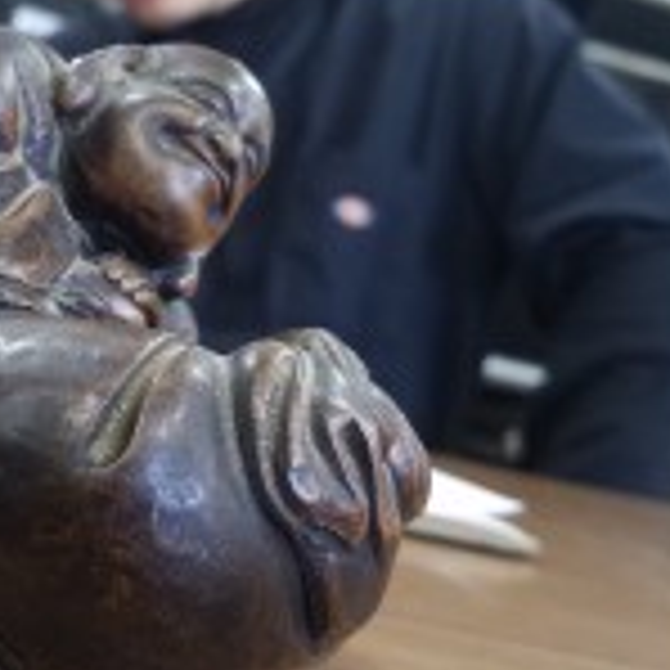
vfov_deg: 31.5
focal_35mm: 54
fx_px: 1182
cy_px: 268
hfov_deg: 30.8
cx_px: 121
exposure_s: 1/24
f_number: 1.7
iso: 160
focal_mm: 4.2
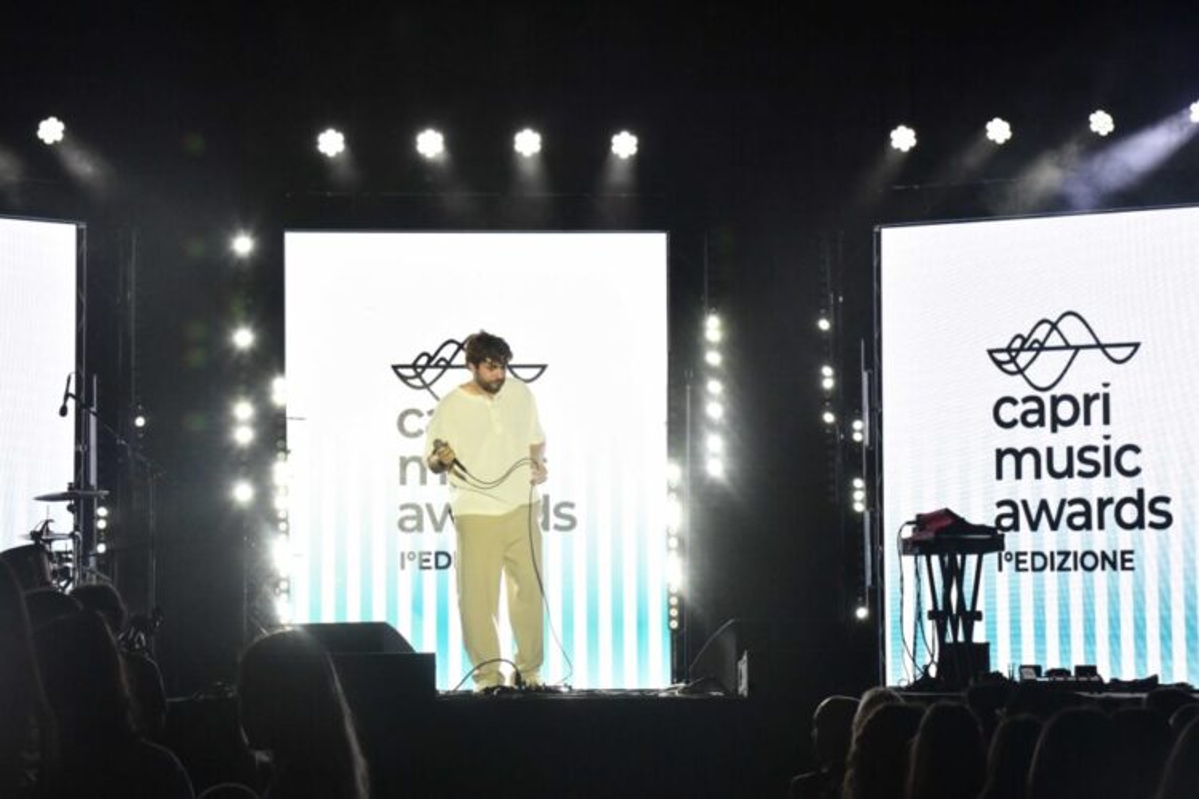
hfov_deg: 20.0
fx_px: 3397
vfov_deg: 13.4
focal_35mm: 102
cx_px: 600
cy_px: 400
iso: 8000
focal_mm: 85
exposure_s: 1/160
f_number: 13
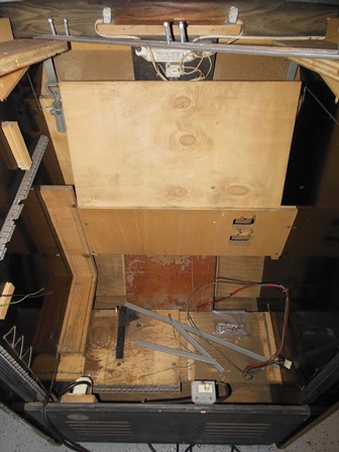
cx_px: 170
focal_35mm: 25
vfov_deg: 69.4
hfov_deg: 54.9
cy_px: 226
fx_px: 326
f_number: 3.2
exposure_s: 1/25
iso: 200
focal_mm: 4.5
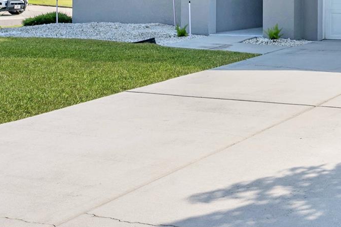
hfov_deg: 26.4
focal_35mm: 71
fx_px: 672
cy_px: -38
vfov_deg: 18.3
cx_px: 369
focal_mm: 30
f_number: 6.3
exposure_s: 1/1600
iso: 400
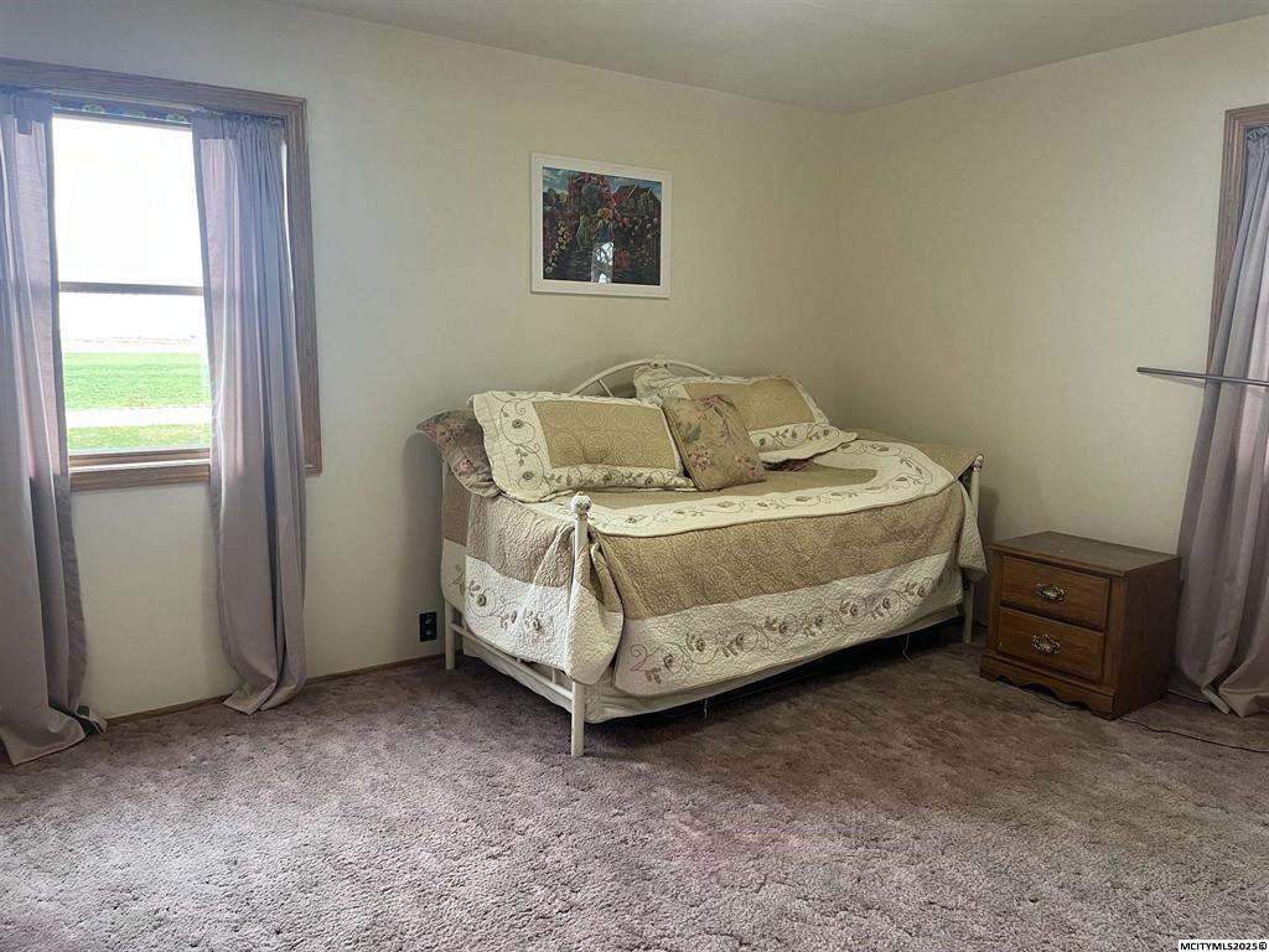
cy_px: 476
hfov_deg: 67.3
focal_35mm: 26
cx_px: 634
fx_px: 953
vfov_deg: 53.1
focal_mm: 5.1
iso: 200
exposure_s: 1/60
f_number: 1.6
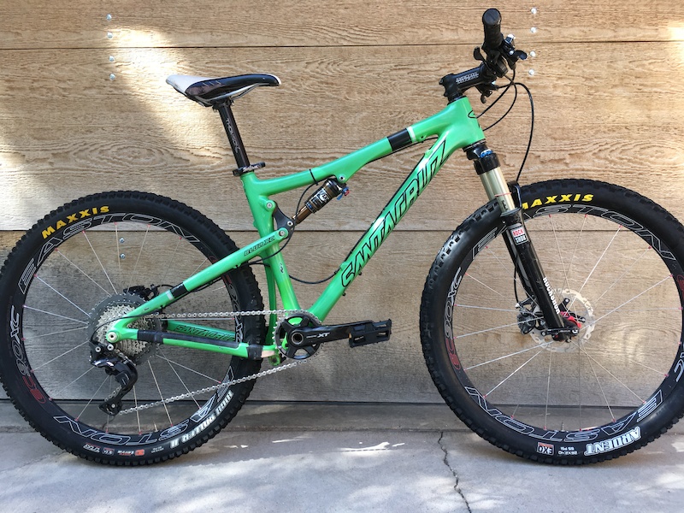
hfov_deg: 61.7
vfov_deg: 48.2
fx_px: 573
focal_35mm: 29
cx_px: 342
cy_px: 256
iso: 40
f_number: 2.2
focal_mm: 4.15
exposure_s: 1/120
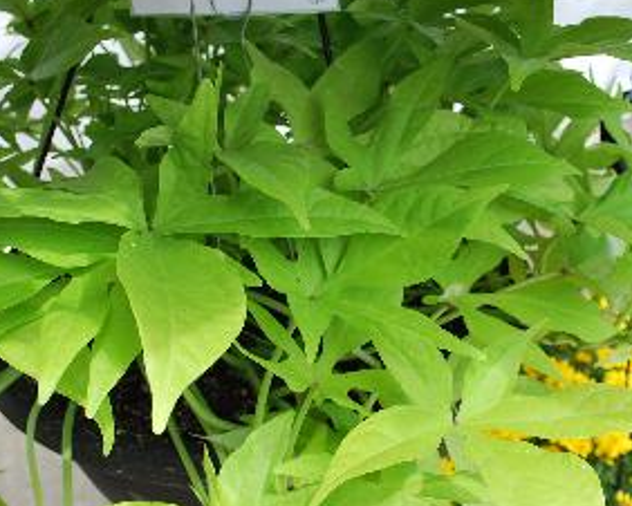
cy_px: 251
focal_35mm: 48
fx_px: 898
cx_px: 365
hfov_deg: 38.7
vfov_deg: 31.5
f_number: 8
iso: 110
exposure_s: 1/60
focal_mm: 24
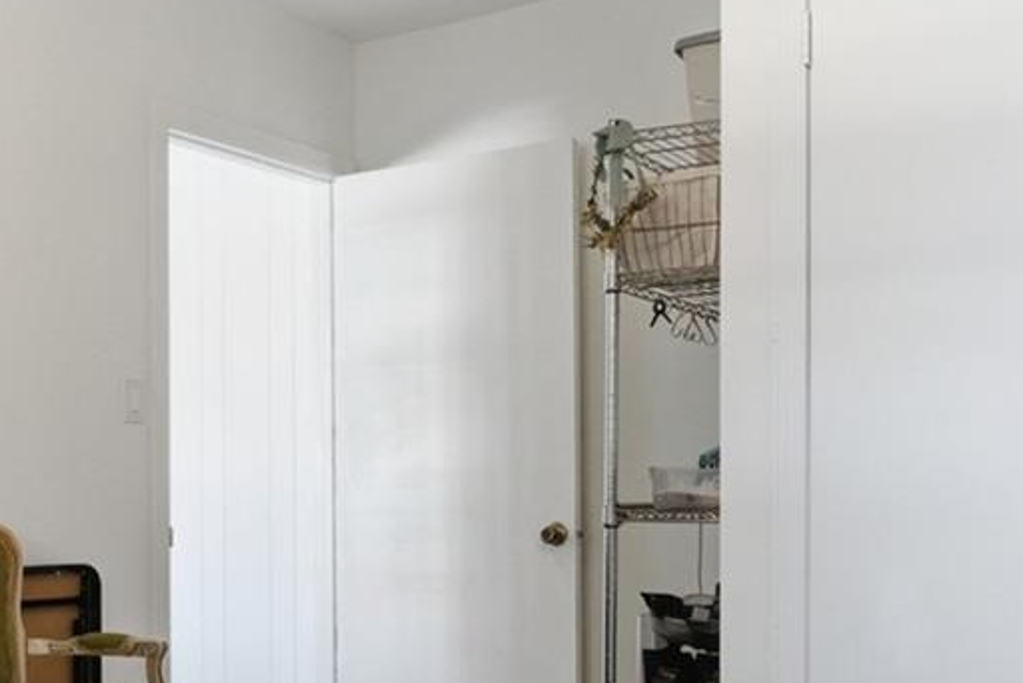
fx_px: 1422
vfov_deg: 26.7
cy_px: 502
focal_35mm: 50
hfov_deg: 38.8
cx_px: 284
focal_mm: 16
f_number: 9
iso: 400
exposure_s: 1/13
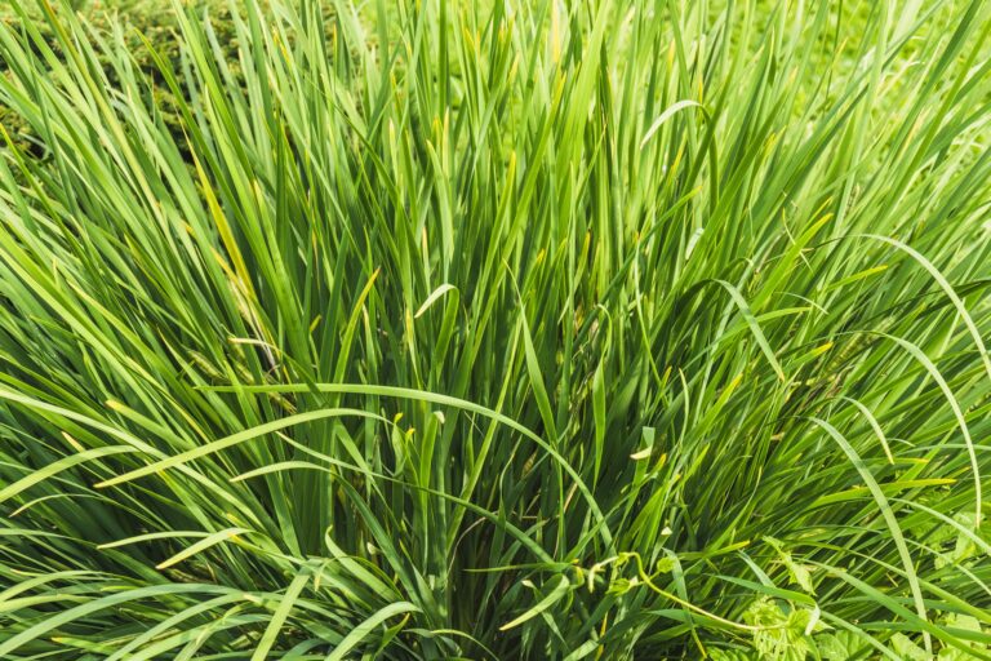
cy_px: 330
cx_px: 496
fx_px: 2890
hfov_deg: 19.5
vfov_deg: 13.0
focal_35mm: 105
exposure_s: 1/160
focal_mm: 105
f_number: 11
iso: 640
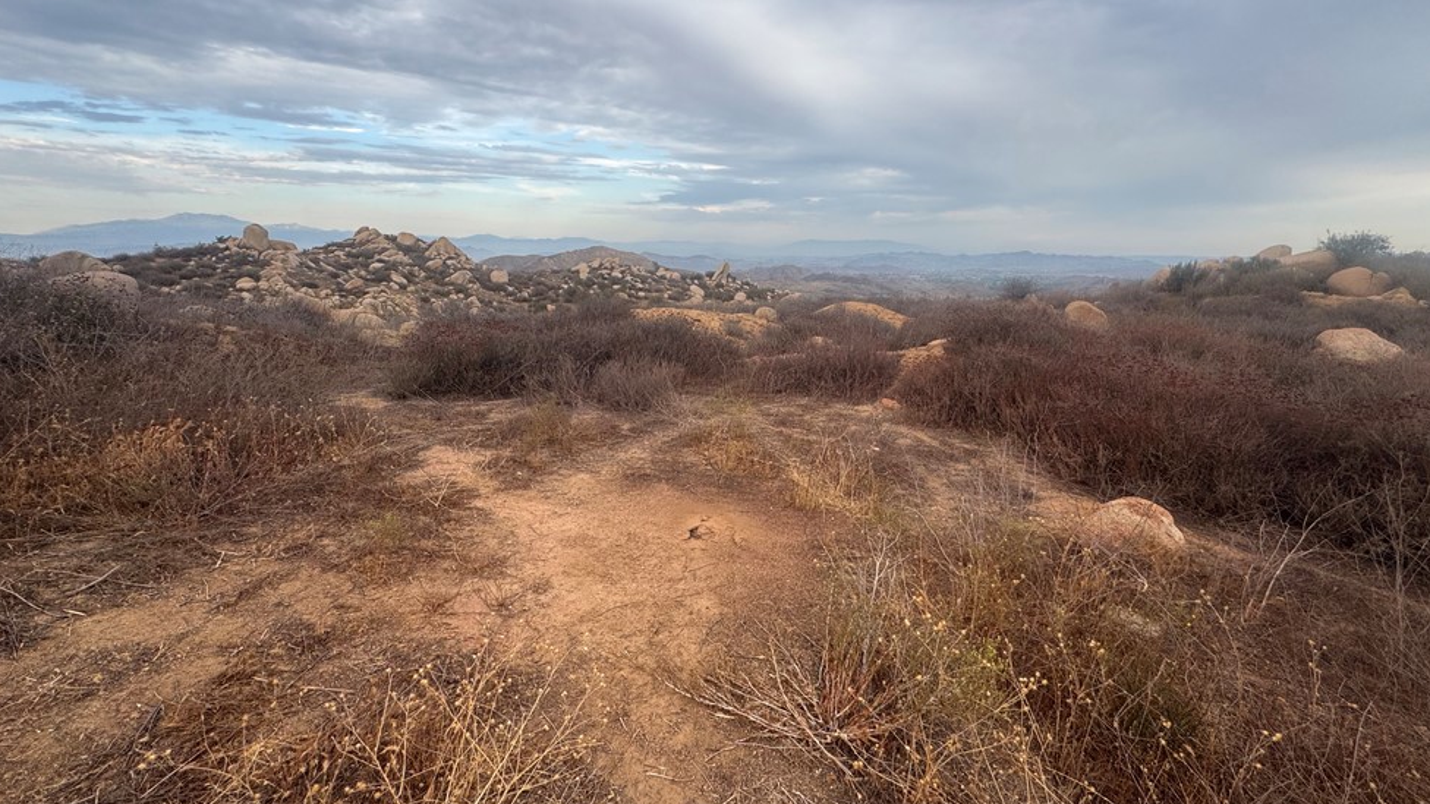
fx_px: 607
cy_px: 351
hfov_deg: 99.4
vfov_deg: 66.8
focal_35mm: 16
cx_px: 722
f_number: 2.2
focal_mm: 2.22
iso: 40
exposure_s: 1/346
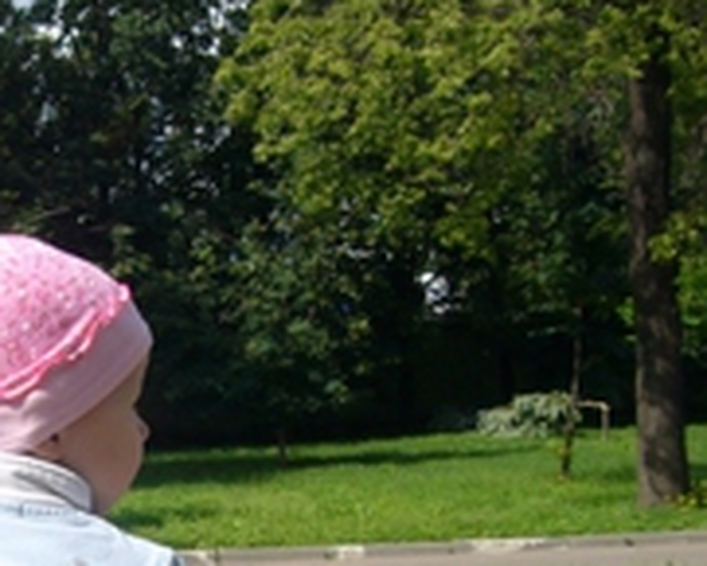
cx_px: -59
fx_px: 1424
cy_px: 597
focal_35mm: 68
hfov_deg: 25.9
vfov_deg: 21.5
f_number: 2.8
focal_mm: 4.6
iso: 80
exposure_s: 1/800
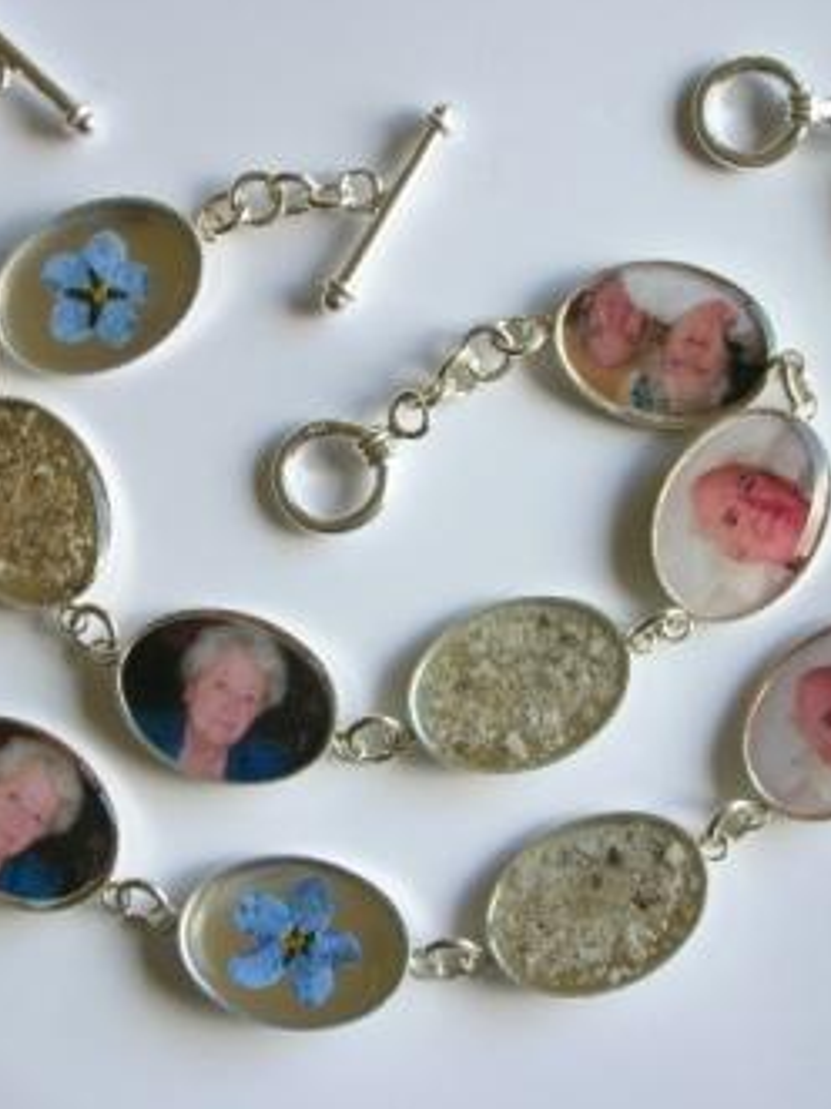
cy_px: 554
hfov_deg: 20.1
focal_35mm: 73
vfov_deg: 26.7
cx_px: 362
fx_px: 2338
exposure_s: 1/16.1
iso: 50
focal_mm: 9
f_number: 3.4
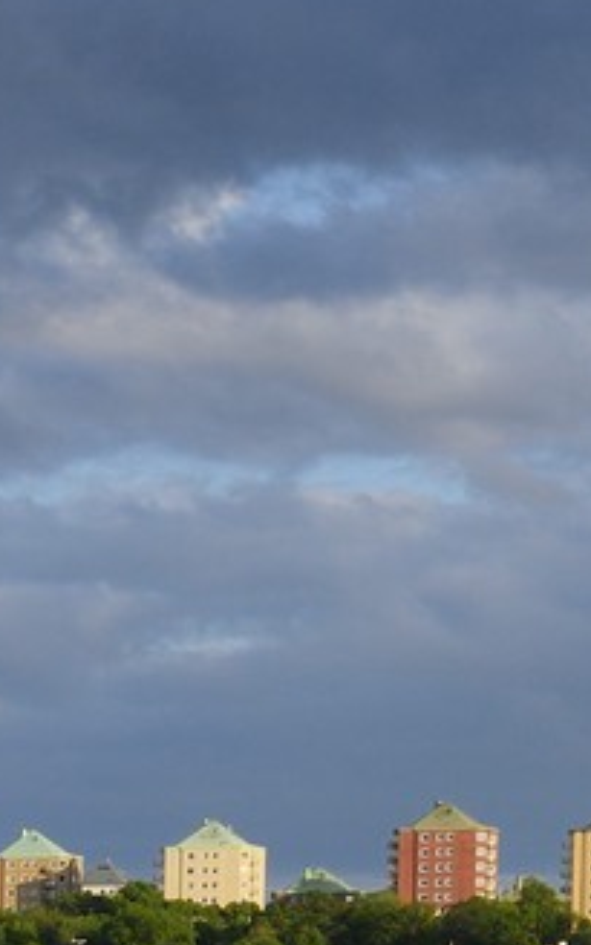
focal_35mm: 189
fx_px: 4871
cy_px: 1357
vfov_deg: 10.7
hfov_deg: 6.2
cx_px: -1404
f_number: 9
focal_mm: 38
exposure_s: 1/250
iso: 200
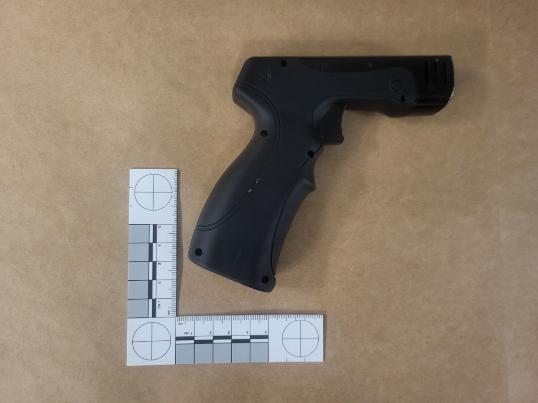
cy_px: 202
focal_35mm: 26
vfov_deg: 53.1
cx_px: 269
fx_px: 404
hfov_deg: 67.3
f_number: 1.8
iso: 500
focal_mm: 5.4
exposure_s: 1/40
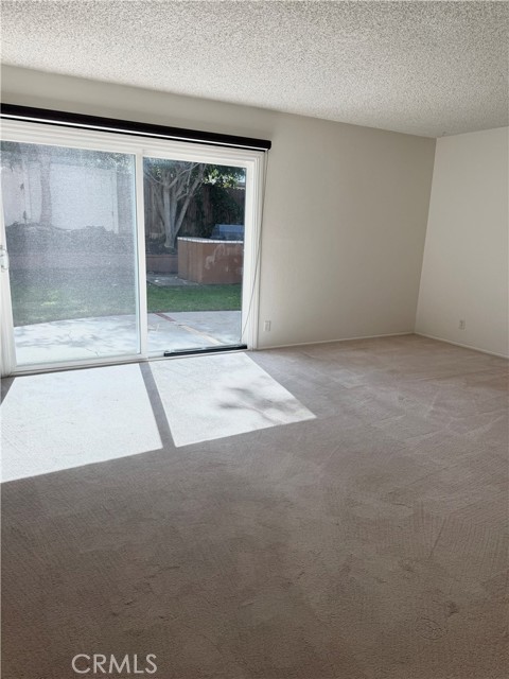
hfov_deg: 56.8
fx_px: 471
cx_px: 254
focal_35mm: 24
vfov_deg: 71.6
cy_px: 340
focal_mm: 6.76
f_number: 1.78
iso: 100
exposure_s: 1/1361
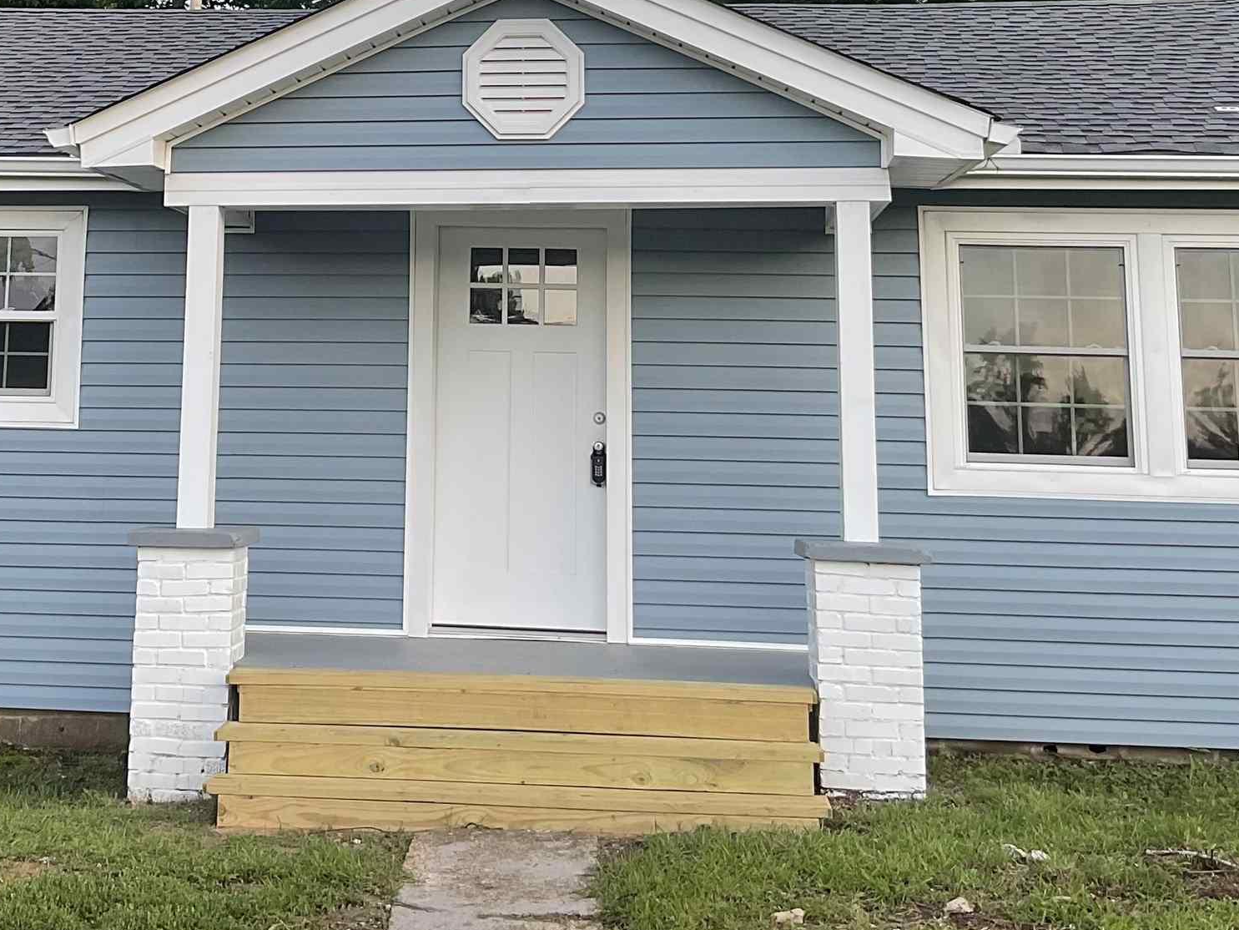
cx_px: 363
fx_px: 2148
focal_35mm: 60
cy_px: 48
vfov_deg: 23.6
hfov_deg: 31.8
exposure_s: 1/145
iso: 16
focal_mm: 3
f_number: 1.8
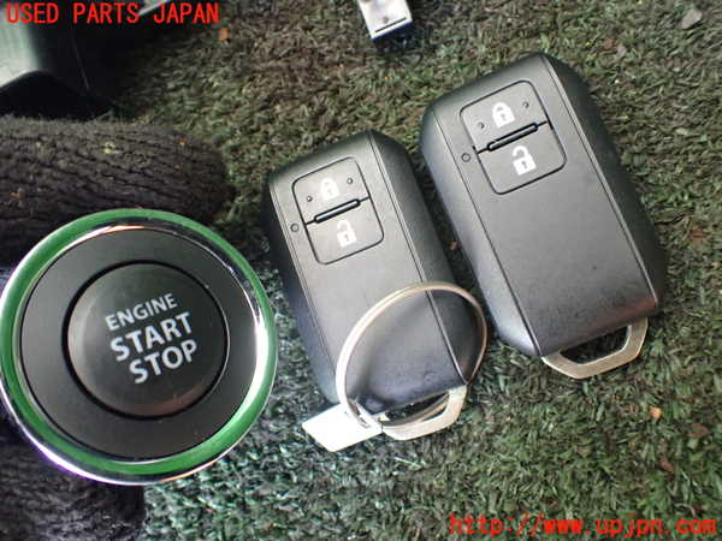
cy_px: 270
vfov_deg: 46.8
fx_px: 626
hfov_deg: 60.0
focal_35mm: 30
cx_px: 361
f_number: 2.3
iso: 800
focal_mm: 5.4
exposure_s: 1/40
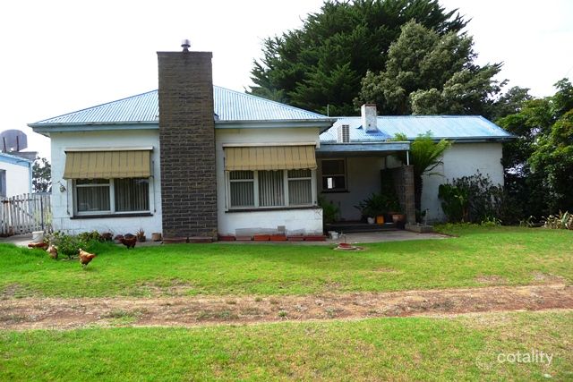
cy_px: 191
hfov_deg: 63.6
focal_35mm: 29
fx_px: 462
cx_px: 286
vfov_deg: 45.0
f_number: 3.3
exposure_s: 1/500
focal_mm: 4.7
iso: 100
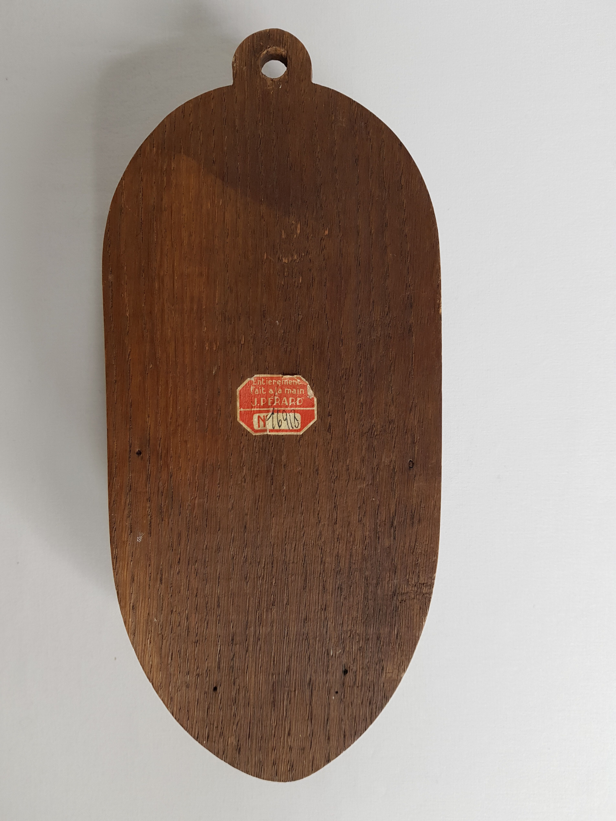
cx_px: 308
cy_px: 410
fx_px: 617
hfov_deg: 53.1
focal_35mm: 26
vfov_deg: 67.3
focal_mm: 4.2
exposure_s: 1/100
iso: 80
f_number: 1.7
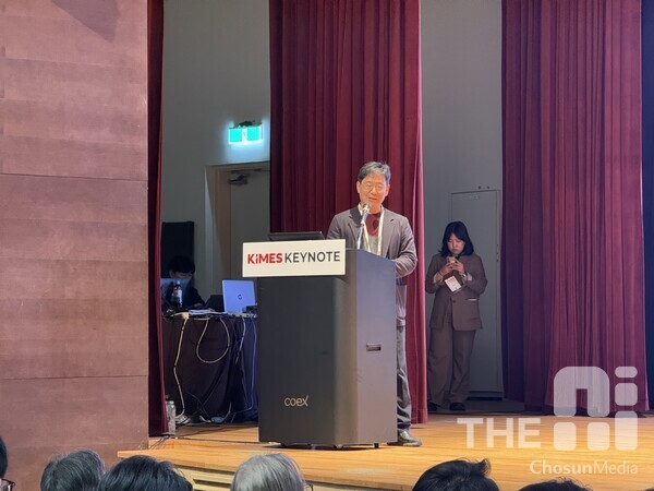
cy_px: 246
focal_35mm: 120
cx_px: 327
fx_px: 2267
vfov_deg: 12.3
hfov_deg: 16.4
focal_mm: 15.66
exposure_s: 1/30
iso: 1250
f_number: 2.8
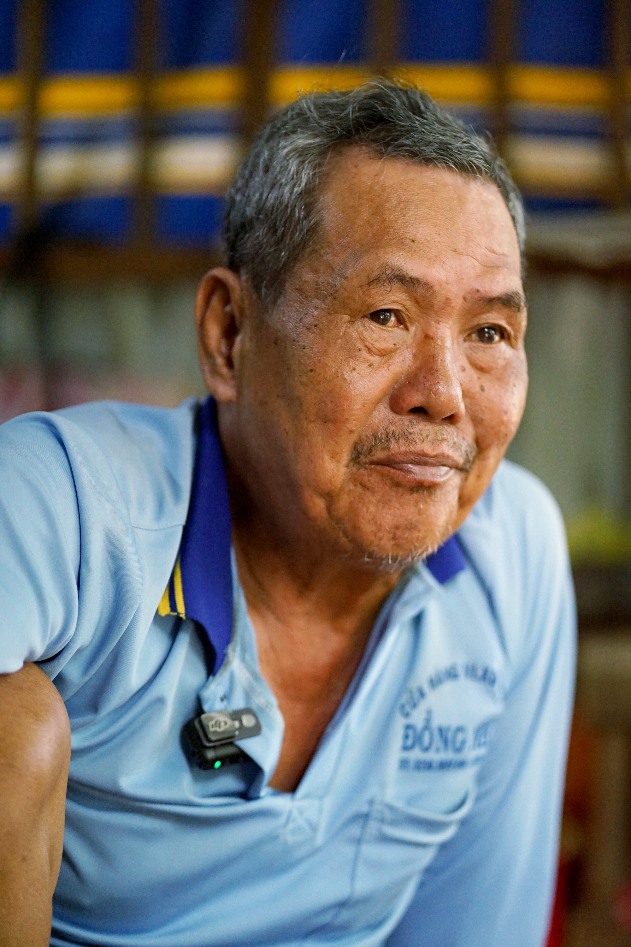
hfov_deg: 16.1
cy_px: 474
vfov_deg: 23.9
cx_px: 316
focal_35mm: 85
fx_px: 2235
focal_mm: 85
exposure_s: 1/2000
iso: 4000
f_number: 1.8
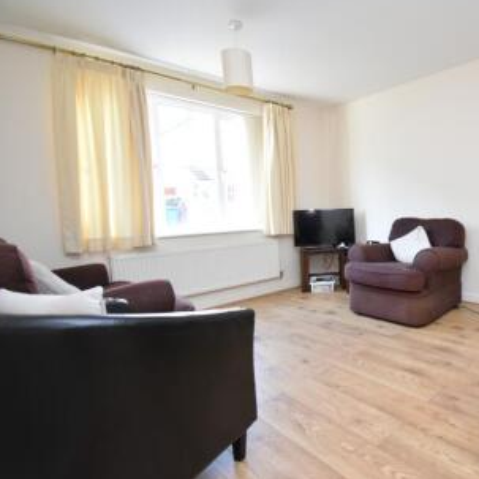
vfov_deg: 74.8
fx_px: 313
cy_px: 232
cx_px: 364
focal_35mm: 20
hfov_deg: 69.5
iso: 1100
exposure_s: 1/60
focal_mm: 10
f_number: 4.5
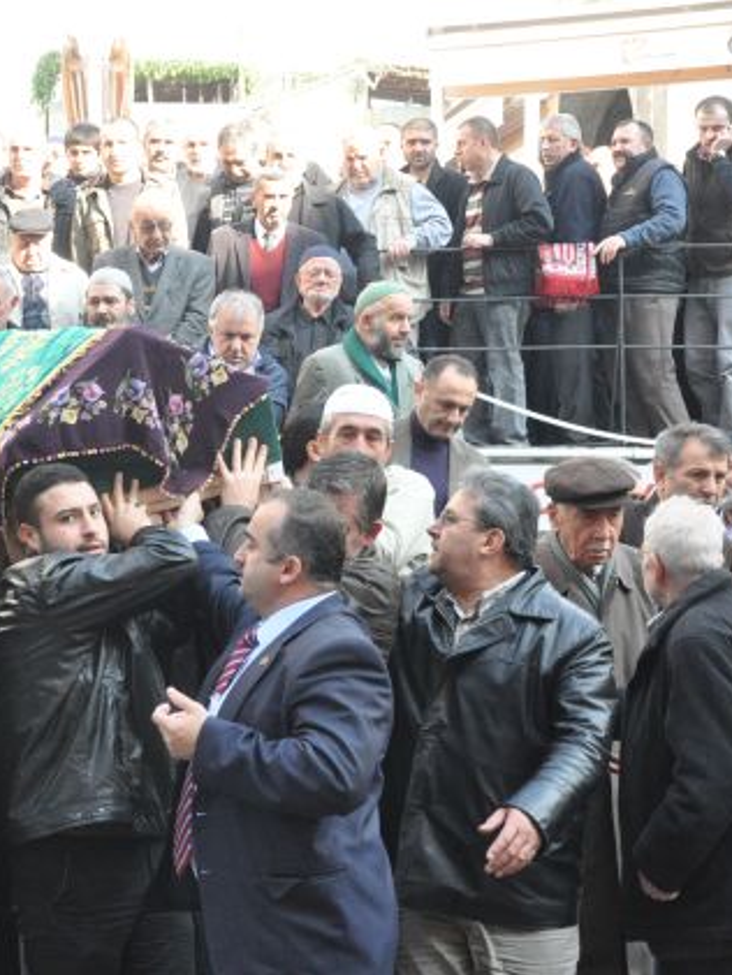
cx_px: 169
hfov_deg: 20.8
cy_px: 490
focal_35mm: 70
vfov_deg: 27.8
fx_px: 1973
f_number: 8
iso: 1600
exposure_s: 1/250
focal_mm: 32
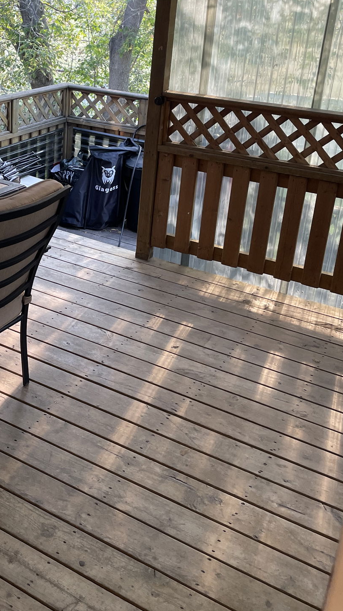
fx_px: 679
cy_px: 233
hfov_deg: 27.6
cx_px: 53
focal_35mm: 42
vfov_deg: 48.0
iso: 100
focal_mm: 4.2
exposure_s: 1/120
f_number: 1.6
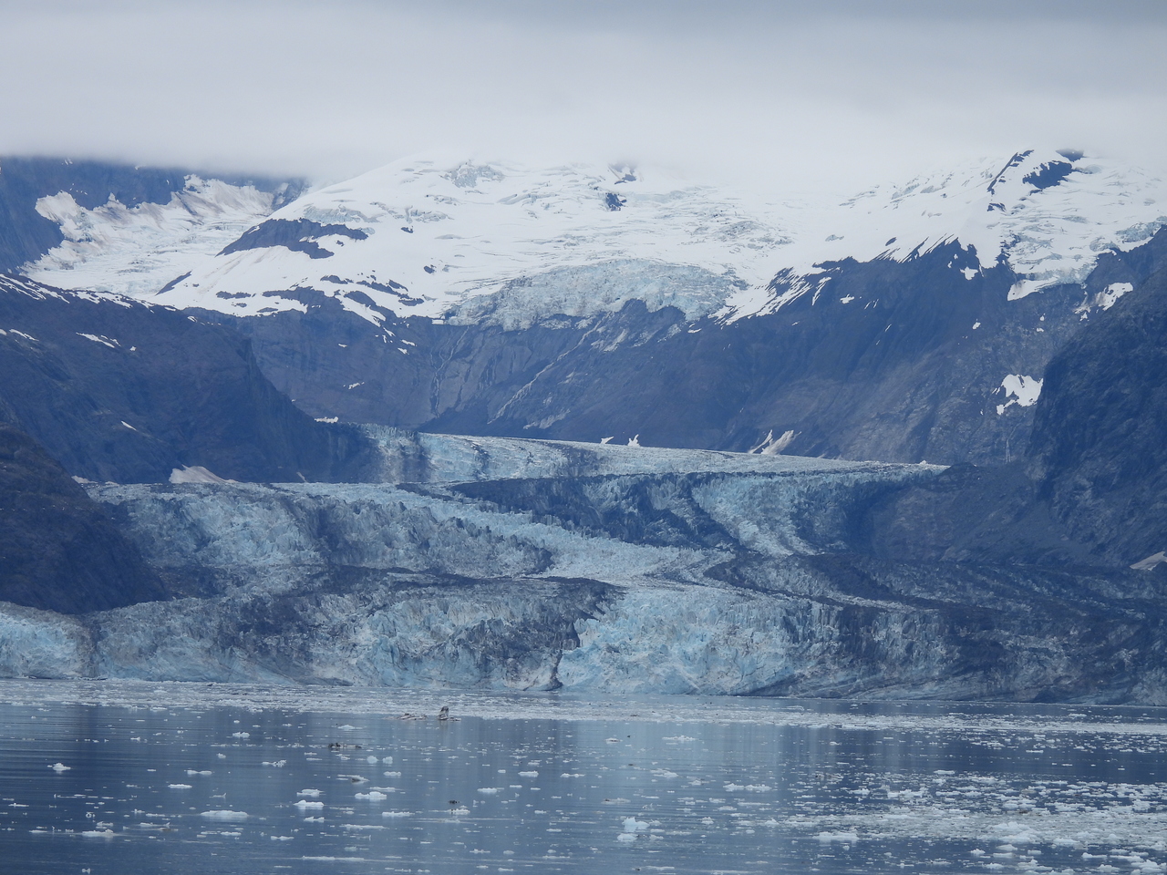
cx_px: 584
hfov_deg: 9.9
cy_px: 438
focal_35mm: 200
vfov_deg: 7.4
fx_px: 6743
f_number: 4.5
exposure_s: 1/500
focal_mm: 35.7
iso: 100
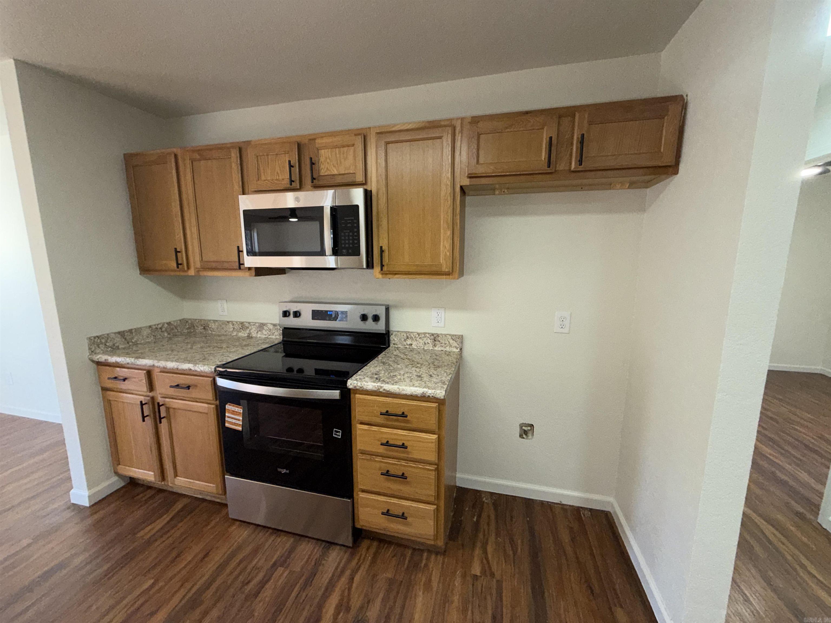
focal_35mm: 14
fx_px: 336
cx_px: 416
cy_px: 312
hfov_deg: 102.1
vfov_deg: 85.7
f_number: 2.2
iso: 160
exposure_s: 1/120
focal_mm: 2.22
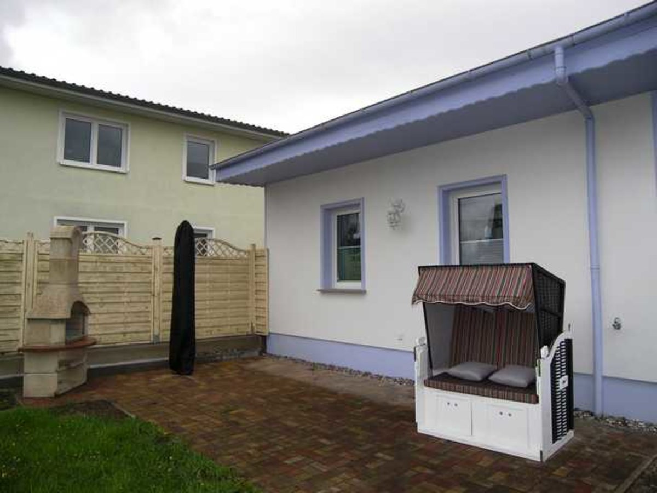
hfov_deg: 71.6
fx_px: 456
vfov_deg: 56.8
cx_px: 328
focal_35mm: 24
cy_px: 246
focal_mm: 5.1
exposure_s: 1/500
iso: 50
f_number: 2.8
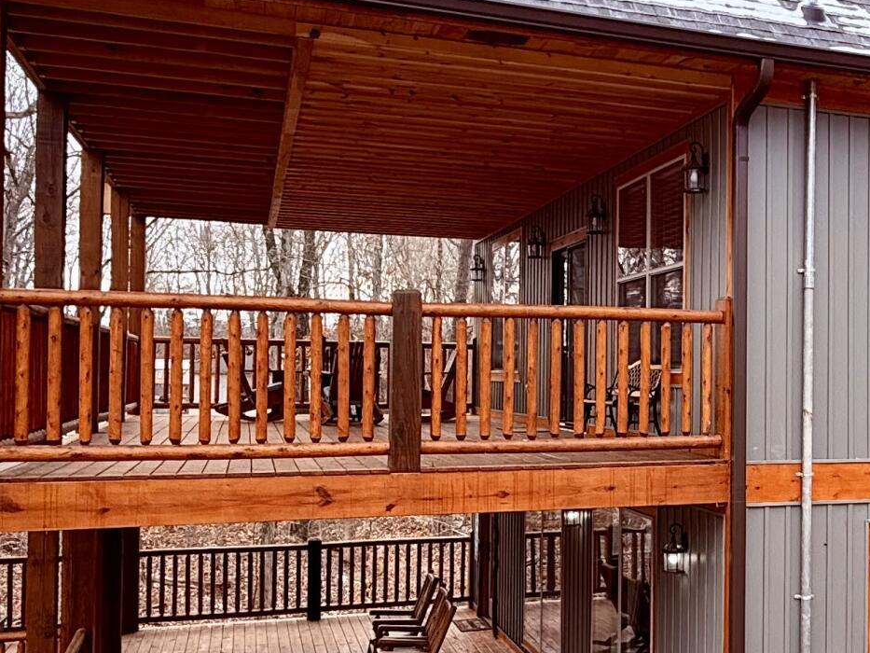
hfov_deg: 40.1
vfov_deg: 32.2
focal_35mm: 45
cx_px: 711
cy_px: 359
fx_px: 1131
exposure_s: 1/271
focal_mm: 2.22
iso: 64
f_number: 2.2
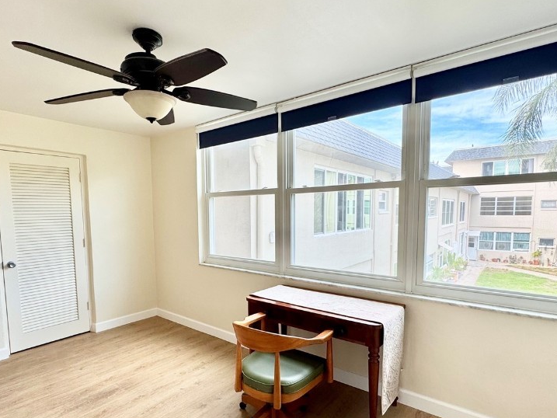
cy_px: 239
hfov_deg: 81.7
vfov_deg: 65.7
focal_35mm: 20
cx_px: 268
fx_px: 322
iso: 40
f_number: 2.2
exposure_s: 1/99
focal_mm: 2.22
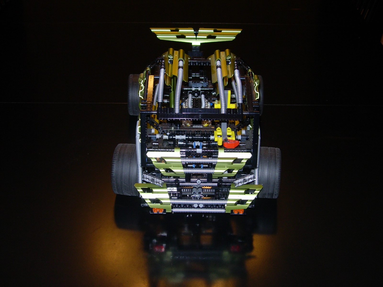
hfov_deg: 37.5
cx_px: 192
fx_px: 564
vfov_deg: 28.6
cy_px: 144
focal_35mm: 51
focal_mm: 10.6
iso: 79
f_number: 3.2
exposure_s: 1/64
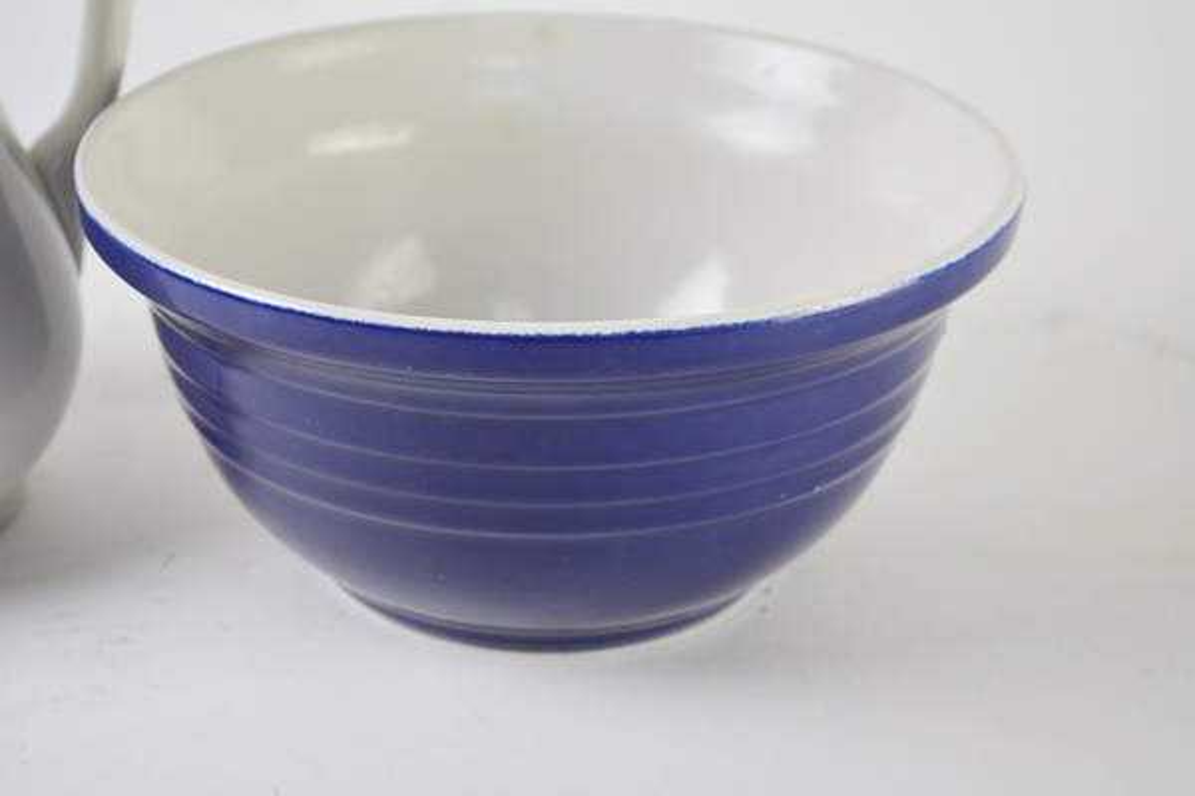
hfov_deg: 27.0
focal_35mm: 75
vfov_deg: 18.2
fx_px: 2489
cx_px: 598
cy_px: 398
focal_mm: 50
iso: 400
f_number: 5.6
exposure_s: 1/80
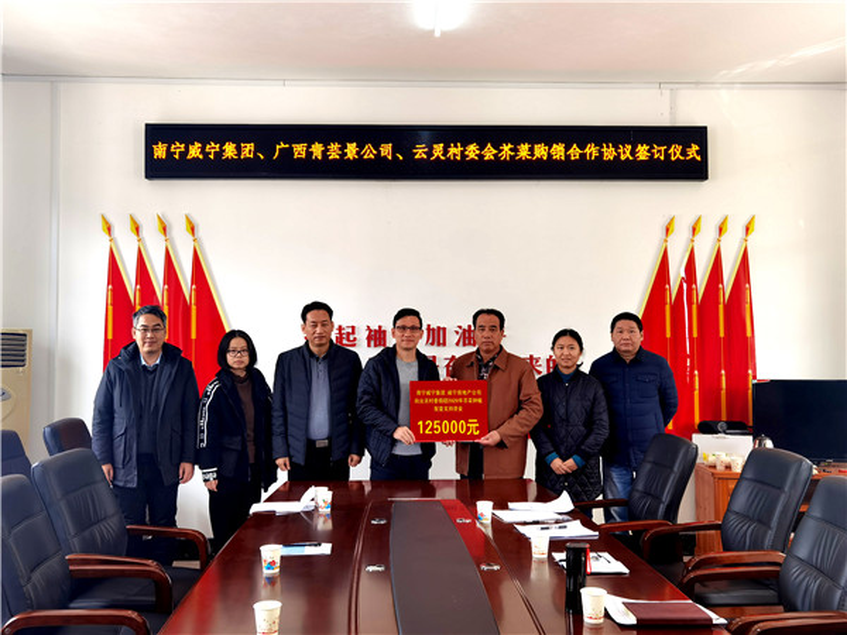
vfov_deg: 41.8
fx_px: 832
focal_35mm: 34
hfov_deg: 54.0
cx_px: 424
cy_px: 318
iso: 50
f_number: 1.9
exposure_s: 1/120
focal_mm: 6.71
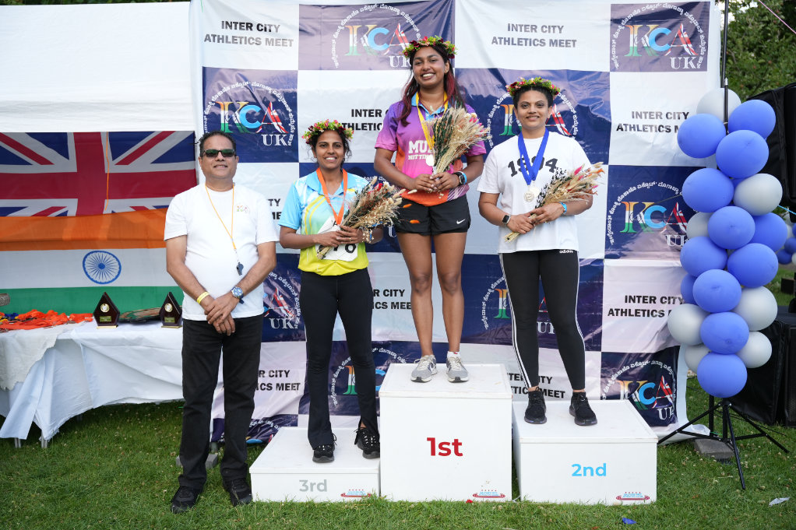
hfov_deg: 55.4
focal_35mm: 34
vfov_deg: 38.6
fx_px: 758
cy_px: 265
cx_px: 398
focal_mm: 34.3
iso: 250
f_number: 2.8
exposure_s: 1/500
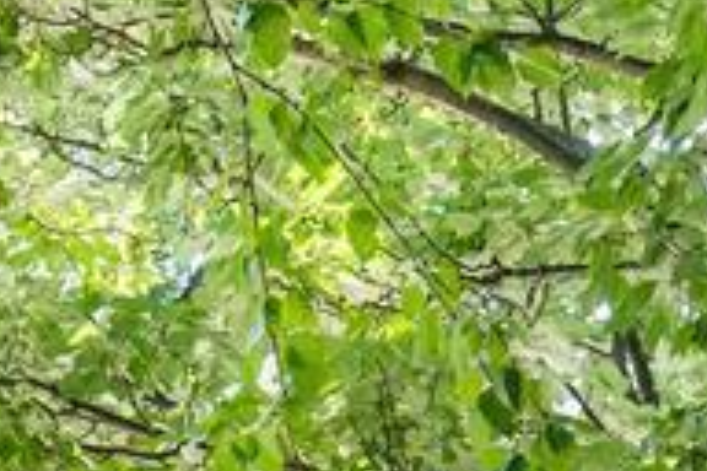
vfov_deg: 4.9
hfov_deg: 8.0
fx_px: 5008
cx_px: -177
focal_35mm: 255
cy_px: 1737
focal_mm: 34
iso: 200
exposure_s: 1/50
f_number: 8
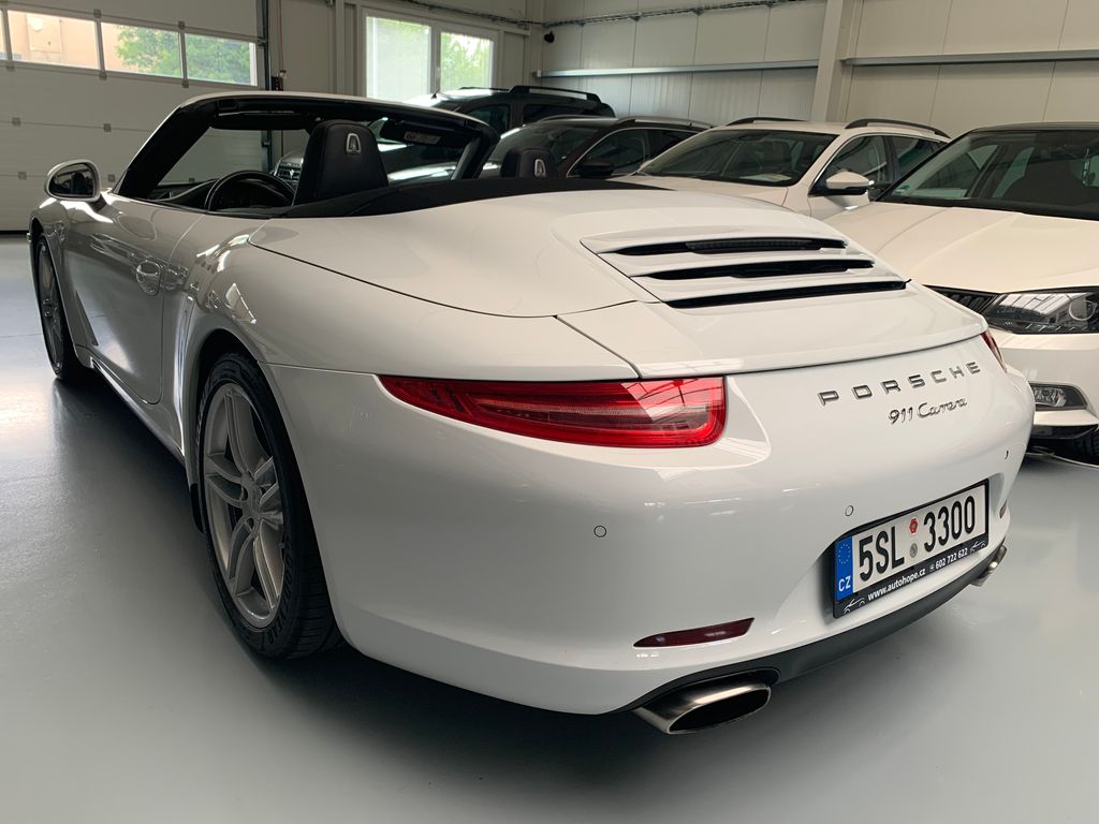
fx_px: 825
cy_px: 412
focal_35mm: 26
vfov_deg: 53.1
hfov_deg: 67.3
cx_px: 550
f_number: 1.8
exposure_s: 1/122
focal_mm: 4.25
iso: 50
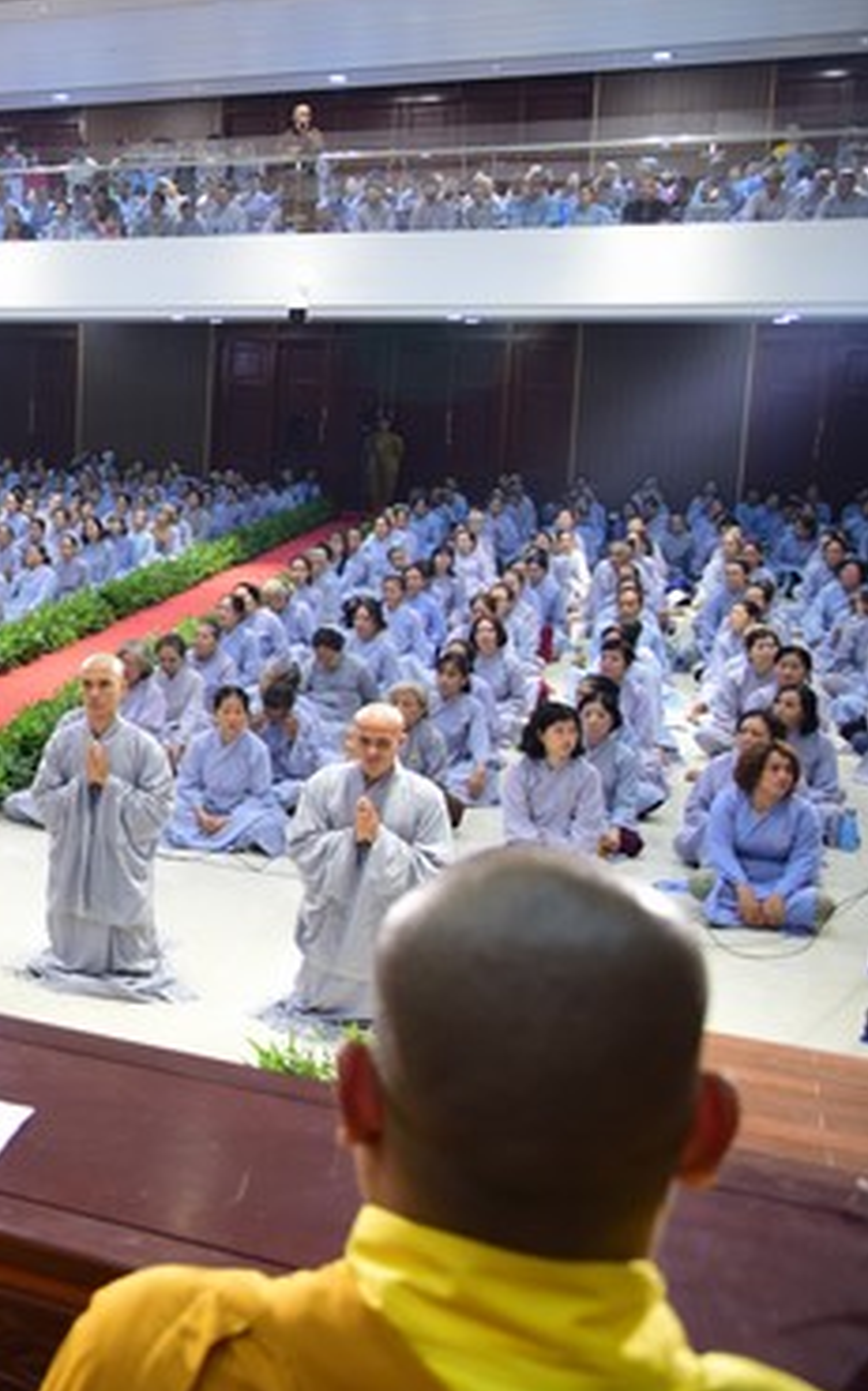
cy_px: 598
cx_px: -346
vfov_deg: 46.1
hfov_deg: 24.7
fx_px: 1629
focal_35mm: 43
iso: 800
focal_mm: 24
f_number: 4.5
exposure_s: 1/50
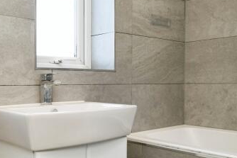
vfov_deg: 29.2
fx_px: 303
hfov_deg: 42.6
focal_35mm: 46
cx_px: 104
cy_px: 95
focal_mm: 15
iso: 800
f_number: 9
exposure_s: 1/60
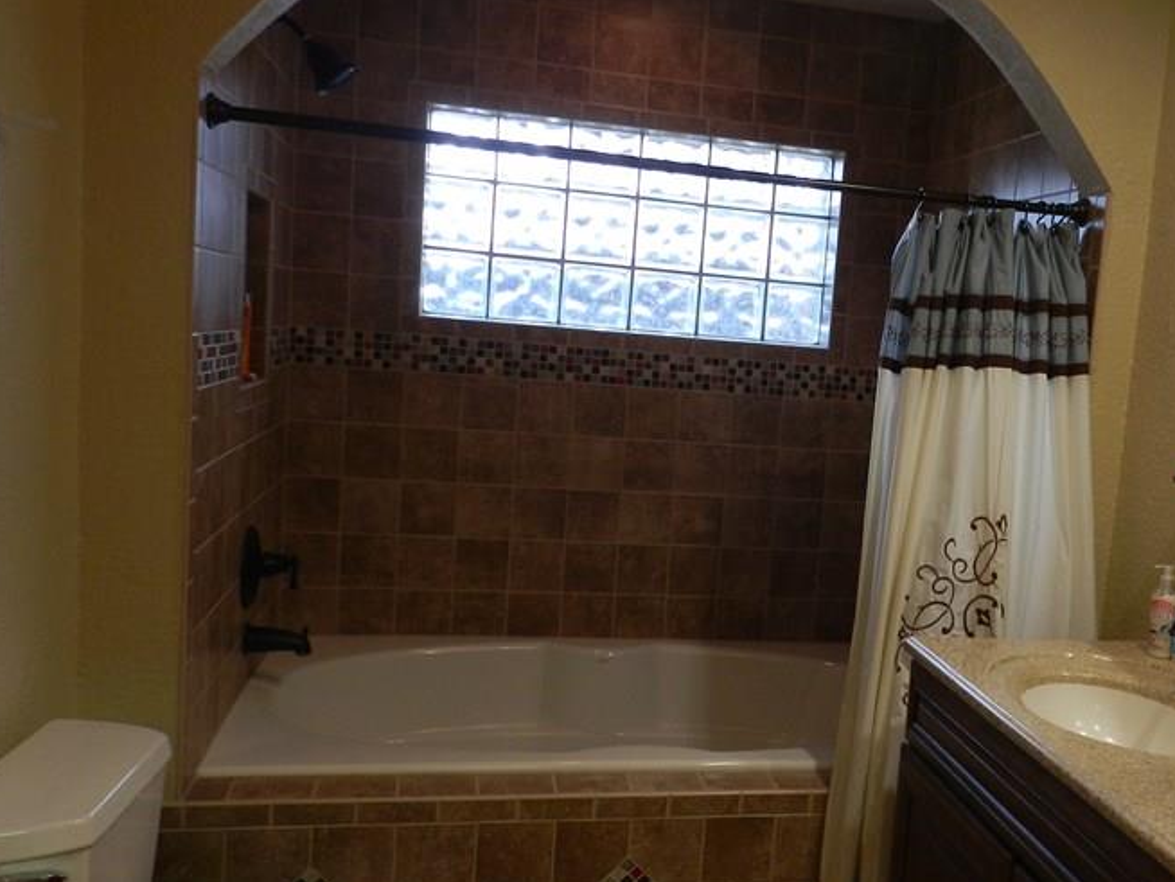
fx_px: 1222
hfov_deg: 50.3
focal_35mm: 36
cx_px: 796
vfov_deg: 39.7
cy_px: 474
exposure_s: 1/30
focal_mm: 4
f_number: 3.4
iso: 160
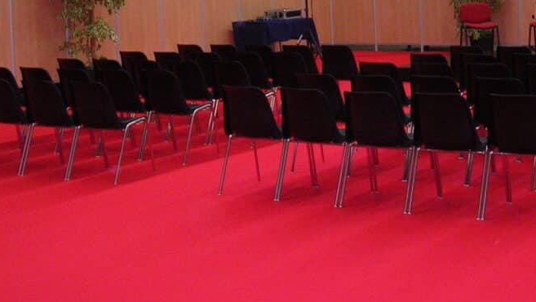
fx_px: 1038
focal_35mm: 73
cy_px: 32
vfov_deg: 16.3
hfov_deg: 28.5
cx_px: 401
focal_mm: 6.6
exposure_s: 1/60.1
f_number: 3
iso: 200
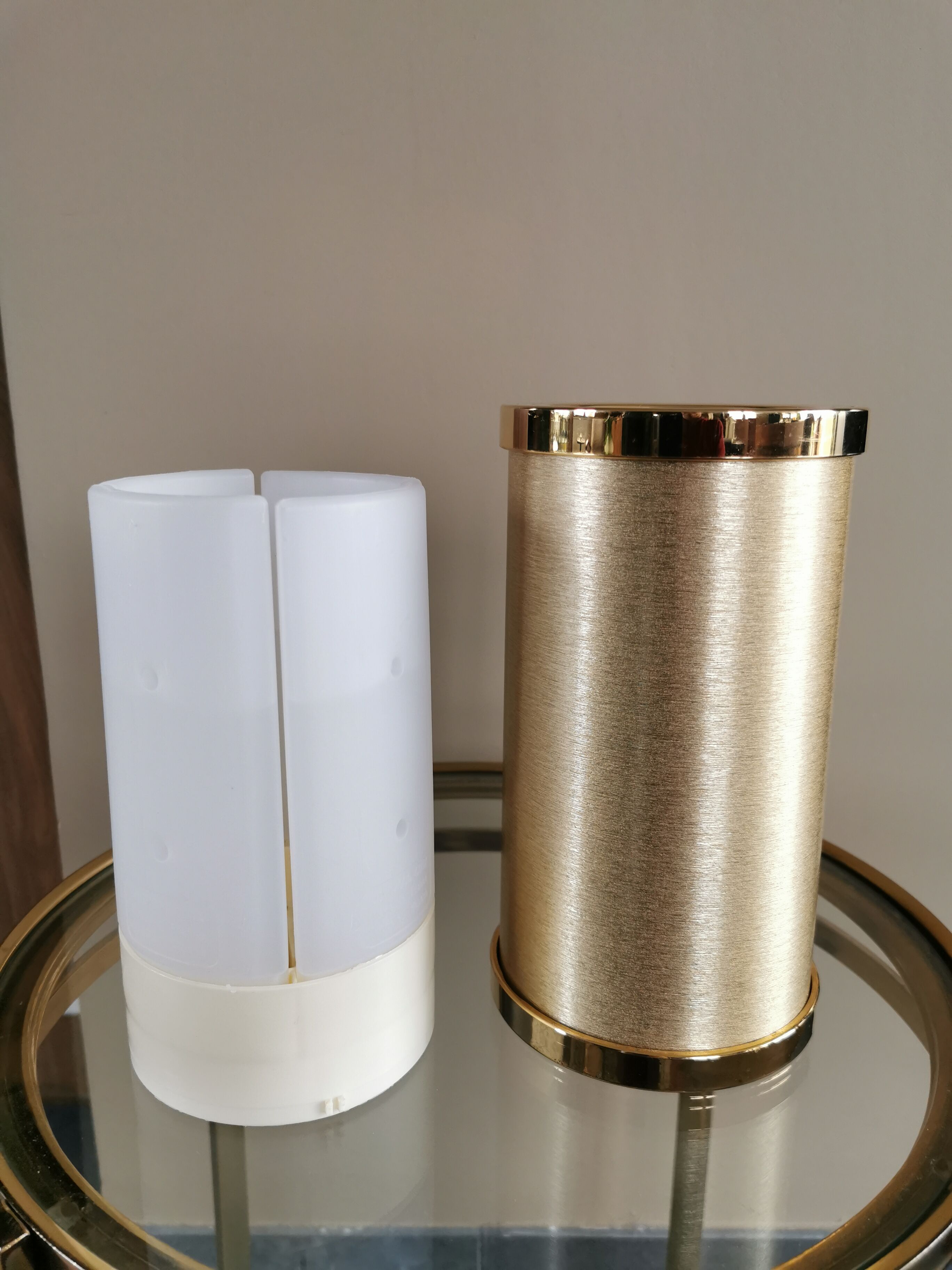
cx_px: 476
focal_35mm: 27
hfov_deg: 51.4
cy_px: 635
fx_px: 990
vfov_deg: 65.3
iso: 125
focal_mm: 5.56
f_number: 1.6
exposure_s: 1/60
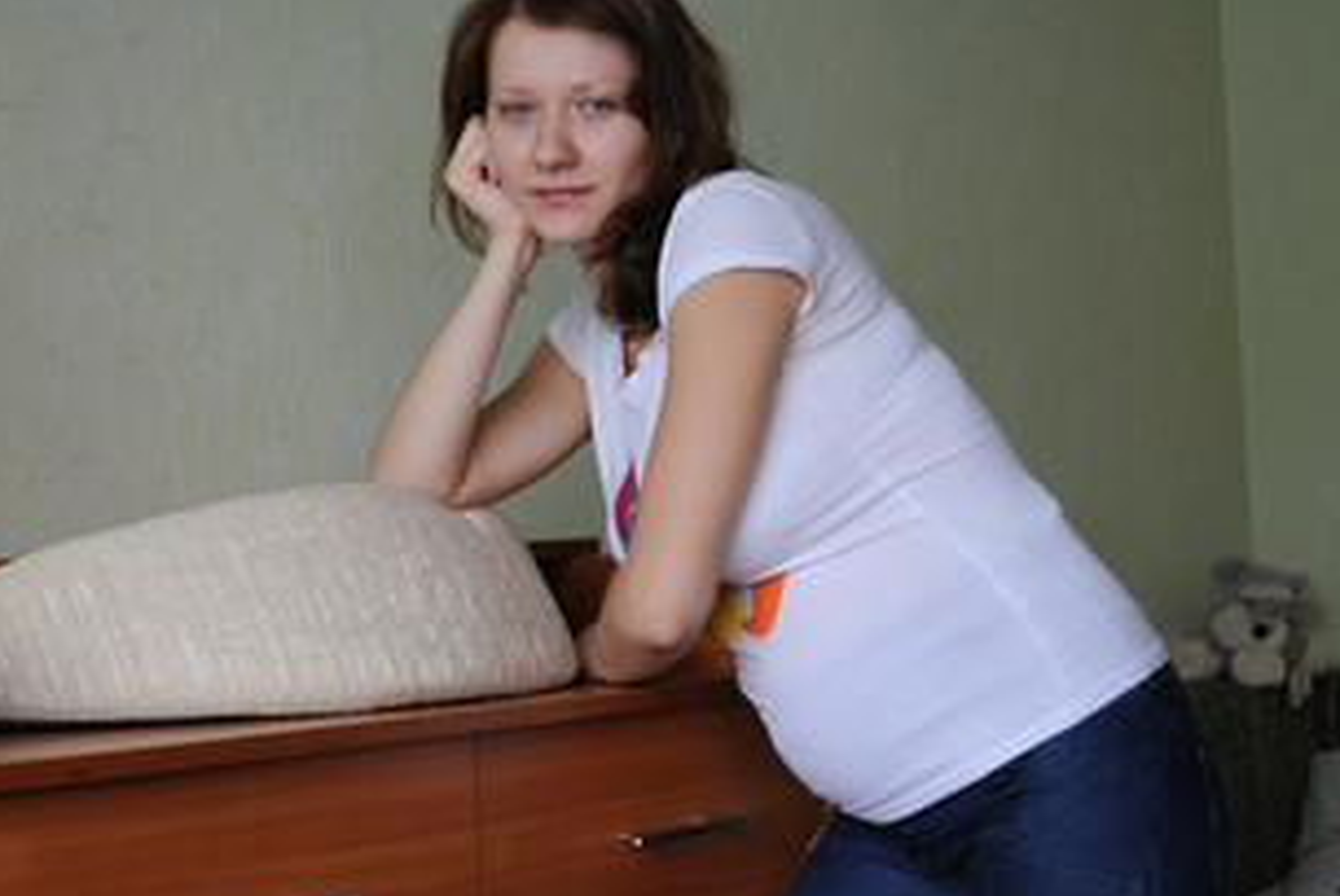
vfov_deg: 22.0
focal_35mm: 62
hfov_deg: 32.3
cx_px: 611
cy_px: 477
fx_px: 2310
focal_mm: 28
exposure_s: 1/20
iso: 400
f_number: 4.5
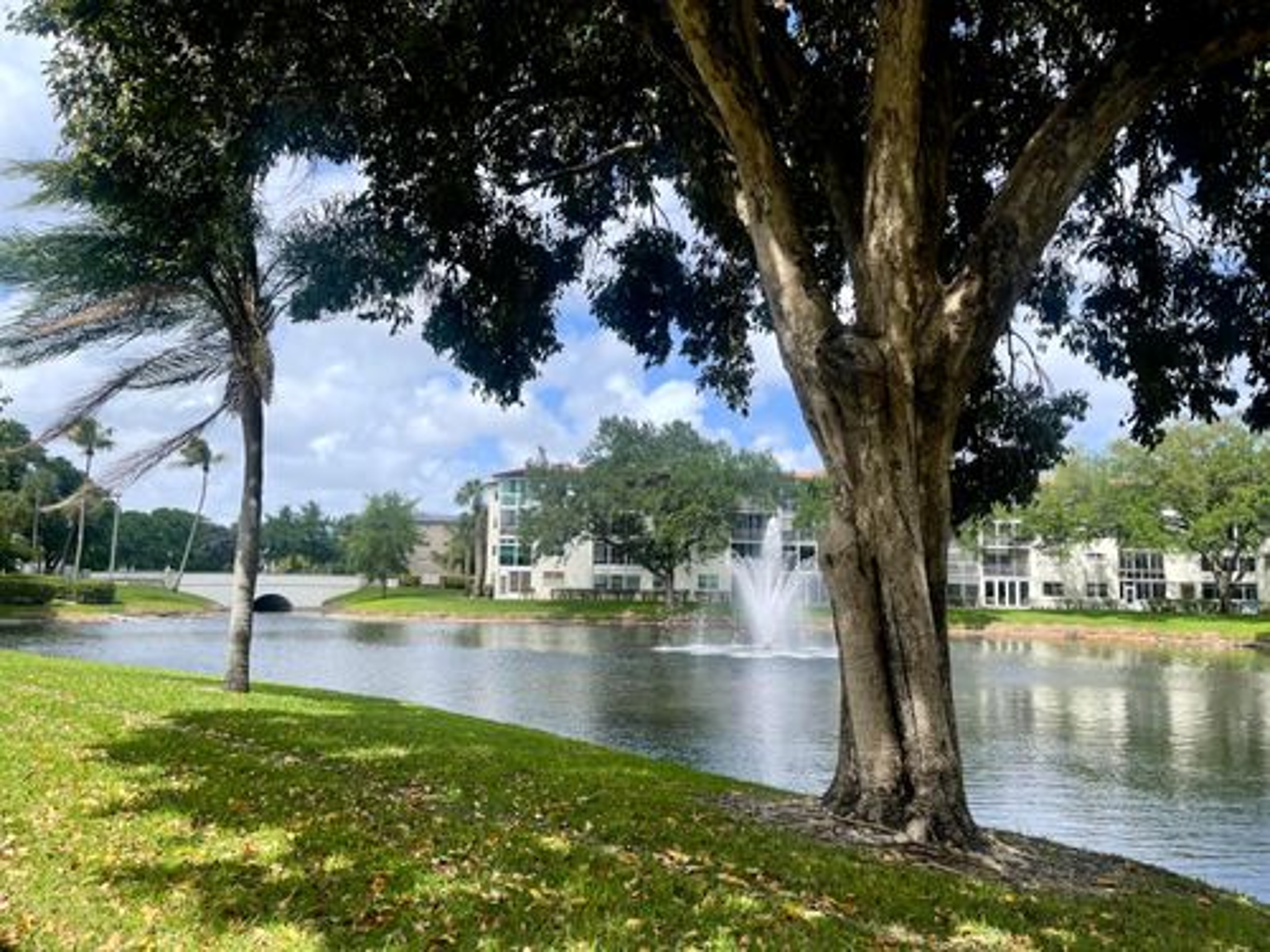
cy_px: 476
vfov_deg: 54.9
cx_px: 635
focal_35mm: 25
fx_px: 917
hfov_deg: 69.4
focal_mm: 5.1
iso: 32
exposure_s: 1/2717
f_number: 1.6
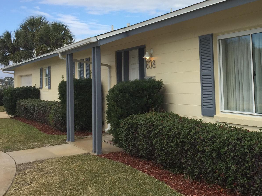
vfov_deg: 28.6
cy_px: 47
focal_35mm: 50
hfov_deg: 36.8
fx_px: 378
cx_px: 211
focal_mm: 4.15
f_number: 2.2
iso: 32
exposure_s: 1/1647
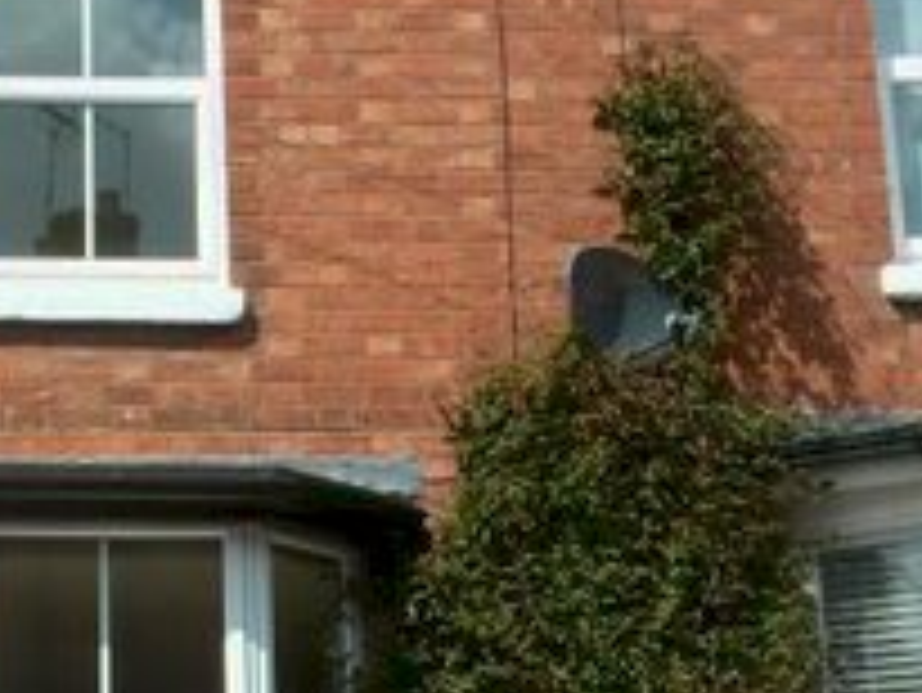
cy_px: 466
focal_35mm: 82
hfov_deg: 22.6
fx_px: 2185
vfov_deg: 18.0
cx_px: -58
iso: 100
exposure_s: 1/500
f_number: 4.5
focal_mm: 4.3
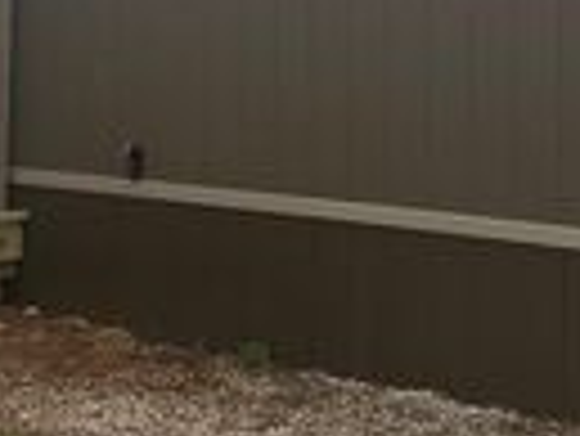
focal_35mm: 101
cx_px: 283
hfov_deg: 19.4
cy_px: -43
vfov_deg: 14.3
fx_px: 1694
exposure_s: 1/1575
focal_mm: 5.7
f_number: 1.5
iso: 50
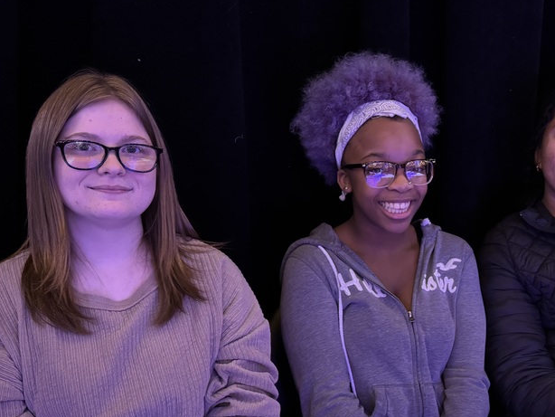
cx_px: 397
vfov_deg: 35.5
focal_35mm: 40
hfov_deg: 45.6
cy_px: 291
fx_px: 642
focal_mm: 6.76
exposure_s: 1/30
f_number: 1.78
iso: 1250
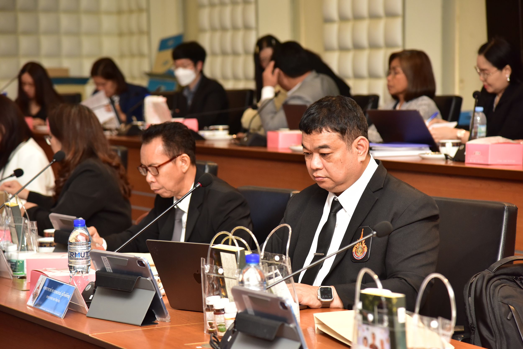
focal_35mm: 110
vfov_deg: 12.5
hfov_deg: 18.6
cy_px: 174
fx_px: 1598
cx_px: 262
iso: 1600
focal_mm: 110
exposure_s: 1/100
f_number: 5
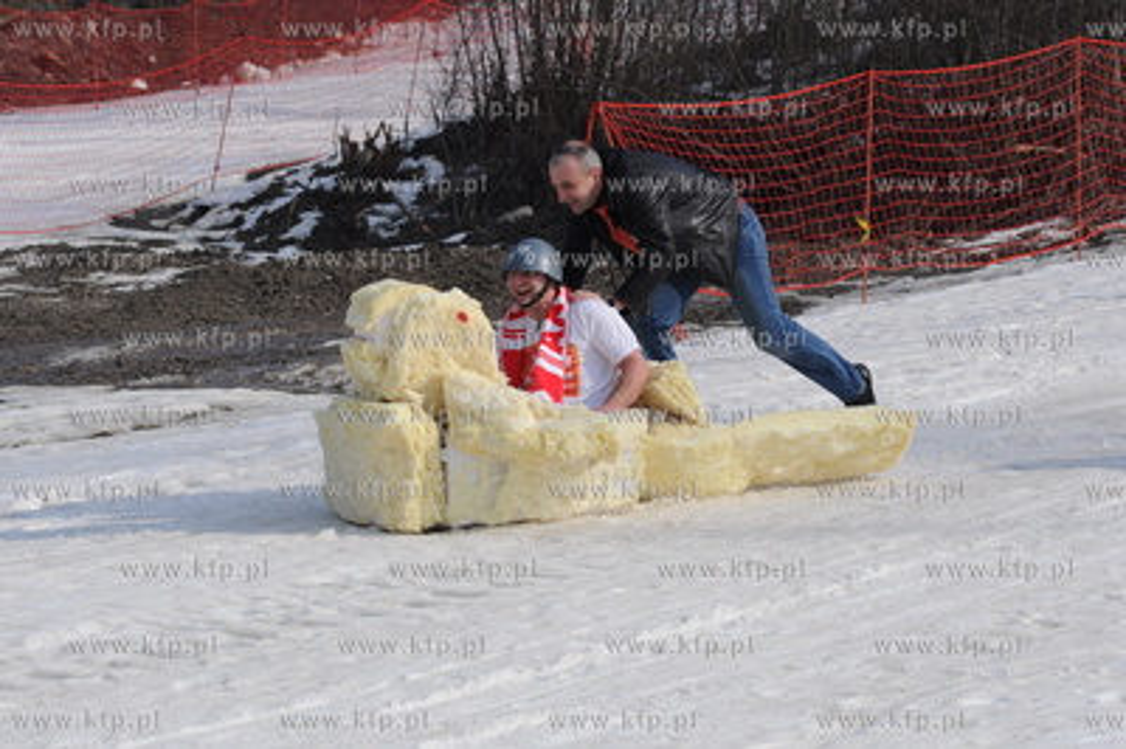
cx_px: 563
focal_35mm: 202
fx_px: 6328
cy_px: 374
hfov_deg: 10.2
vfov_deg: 6.8
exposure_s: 1/1250
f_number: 8
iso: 400
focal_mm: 135
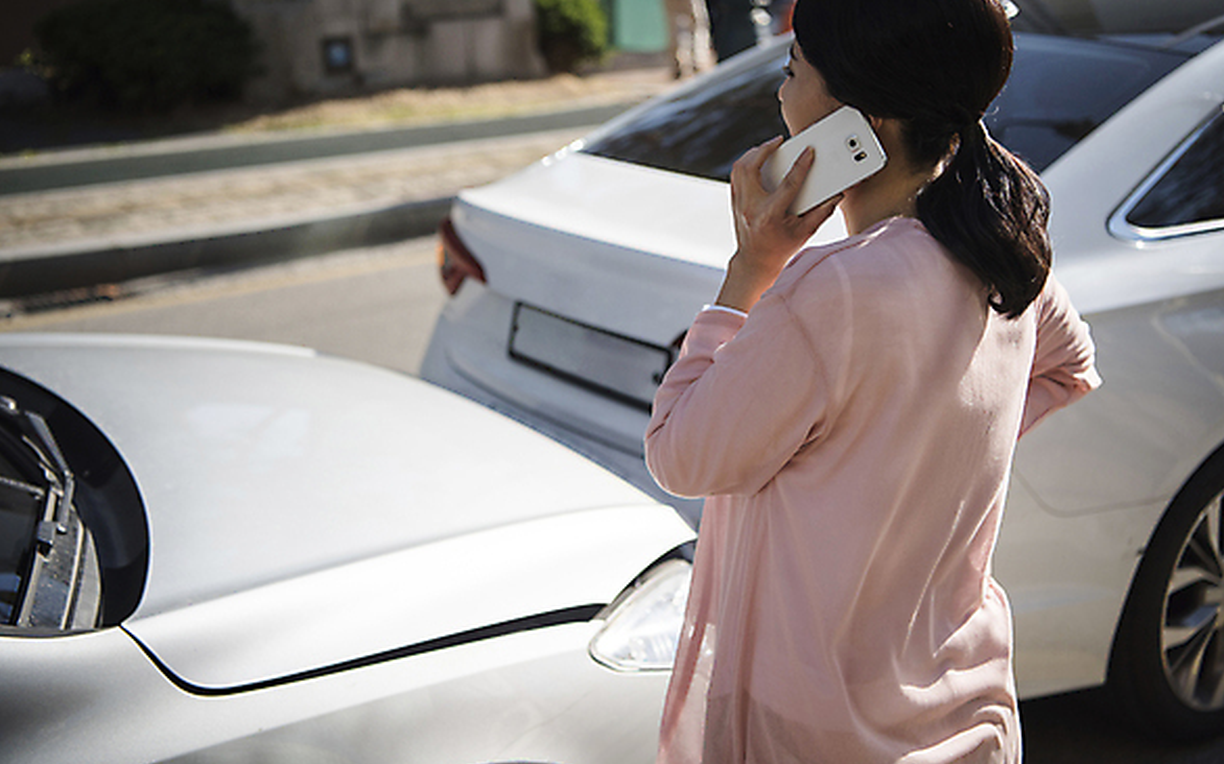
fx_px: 1601
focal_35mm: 48
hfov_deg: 41.8
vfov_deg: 26.9
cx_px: 616
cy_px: 369
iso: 160
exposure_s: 1/4000
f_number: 2.8
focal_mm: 46
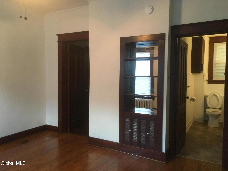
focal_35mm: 29
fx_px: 191
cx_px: 114
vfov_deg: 48.2
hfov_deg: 61.7
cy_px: 86
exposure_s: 1/20
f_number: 2.2
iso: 200
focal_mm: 4.15
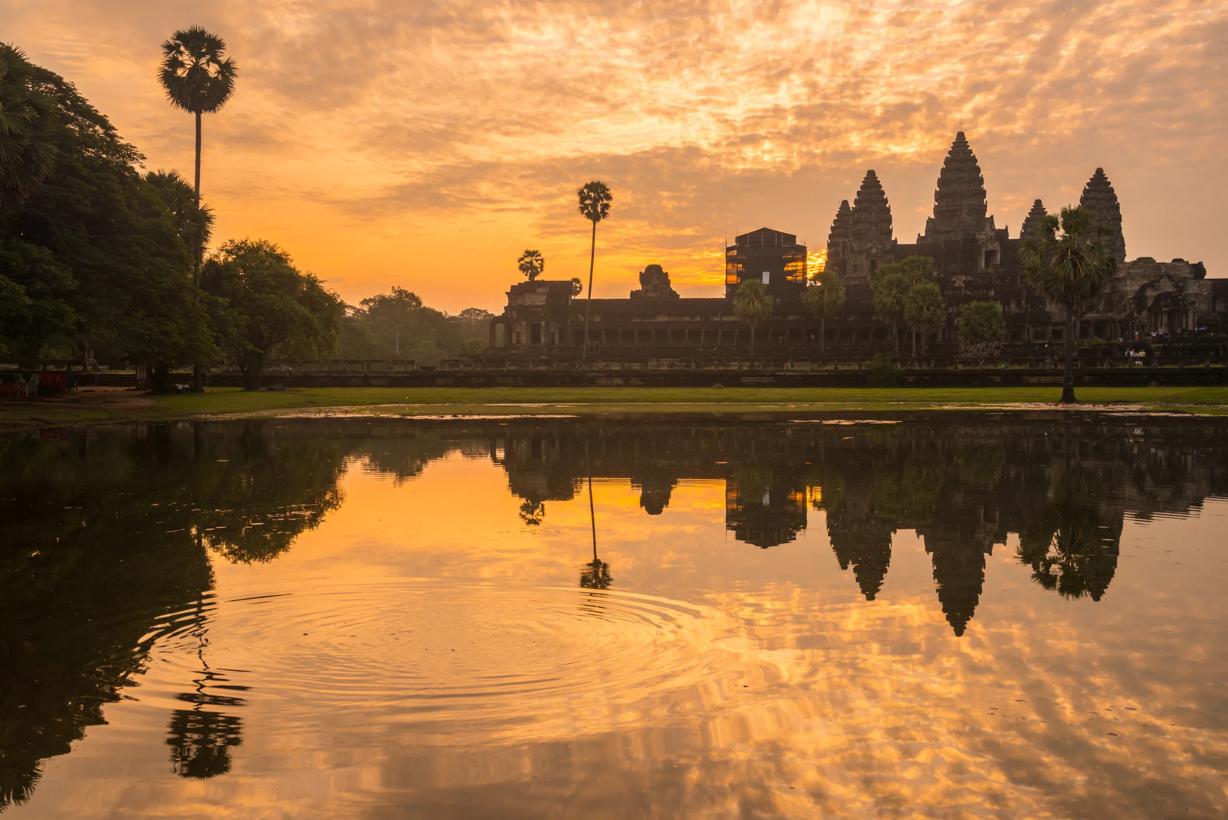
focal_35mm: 38
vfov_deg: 35.1
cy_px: 410
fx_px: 1297
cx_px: 614
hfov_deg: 50.7
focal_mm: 38
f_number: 8
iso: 100
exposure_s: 1/100
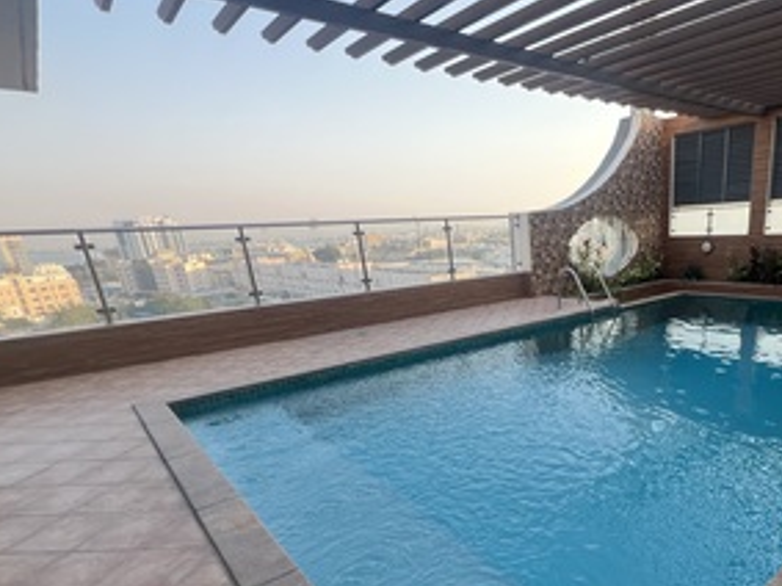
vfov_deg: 61.6
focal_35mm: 21
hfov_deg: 75.0
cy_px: 399
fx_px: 474
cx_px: 557
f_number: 1.8
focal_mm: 1.57
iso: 32
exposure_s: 1/201
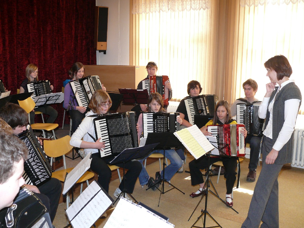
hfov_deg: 50.1
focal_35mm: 37
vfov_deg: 38.7
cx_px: 152
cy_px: 114
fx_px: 325
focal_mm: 7.8
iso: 200
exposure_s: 1/125
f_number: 2.8
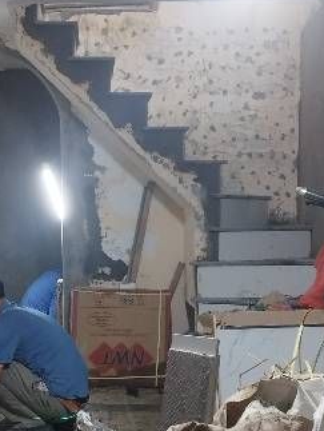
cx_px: 81
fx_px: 947
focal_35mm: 76
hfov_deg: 19.3
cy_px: 304
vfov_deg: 25.4
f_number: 1.89
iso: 270
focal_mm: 5.89
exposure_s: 1/33.3
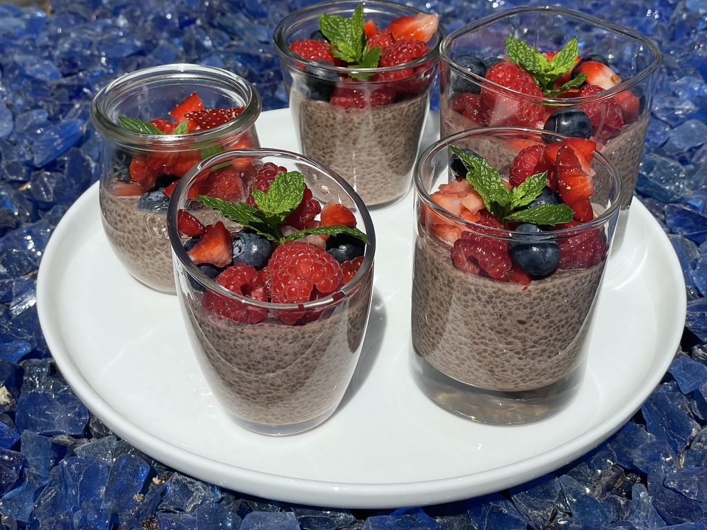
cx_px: 354
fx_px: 1062
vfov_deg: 28.0
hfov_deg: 36.8
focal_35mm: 52
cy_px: 265
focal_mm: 6
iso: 25
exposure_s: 1/4348
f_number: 2
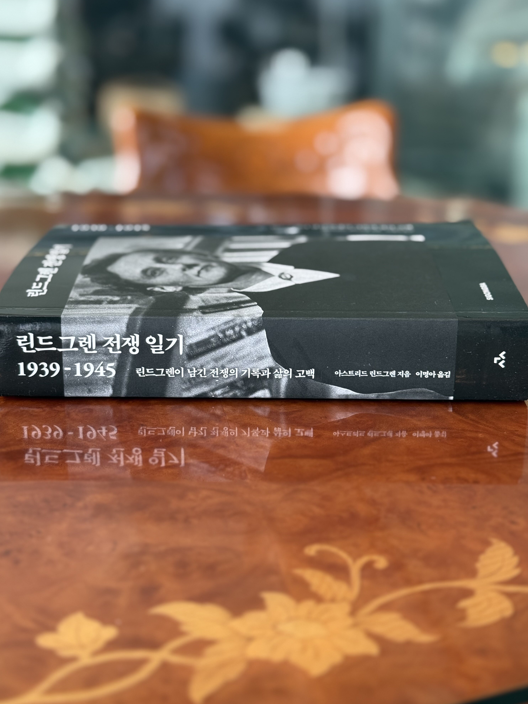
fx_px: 997
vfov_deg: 38.9
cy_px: 349
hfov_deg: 29.7
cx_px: 263
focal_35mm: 49
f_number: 1.78
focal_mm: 6.76
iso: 100
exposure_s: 1/120
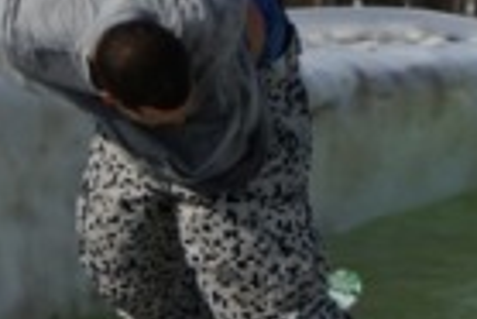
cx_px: 240
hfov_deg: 7.7
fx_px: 3553
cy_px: 33
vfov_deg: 5.1
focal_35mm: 268
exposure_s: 1/500
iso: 200
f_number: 13
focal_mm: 31
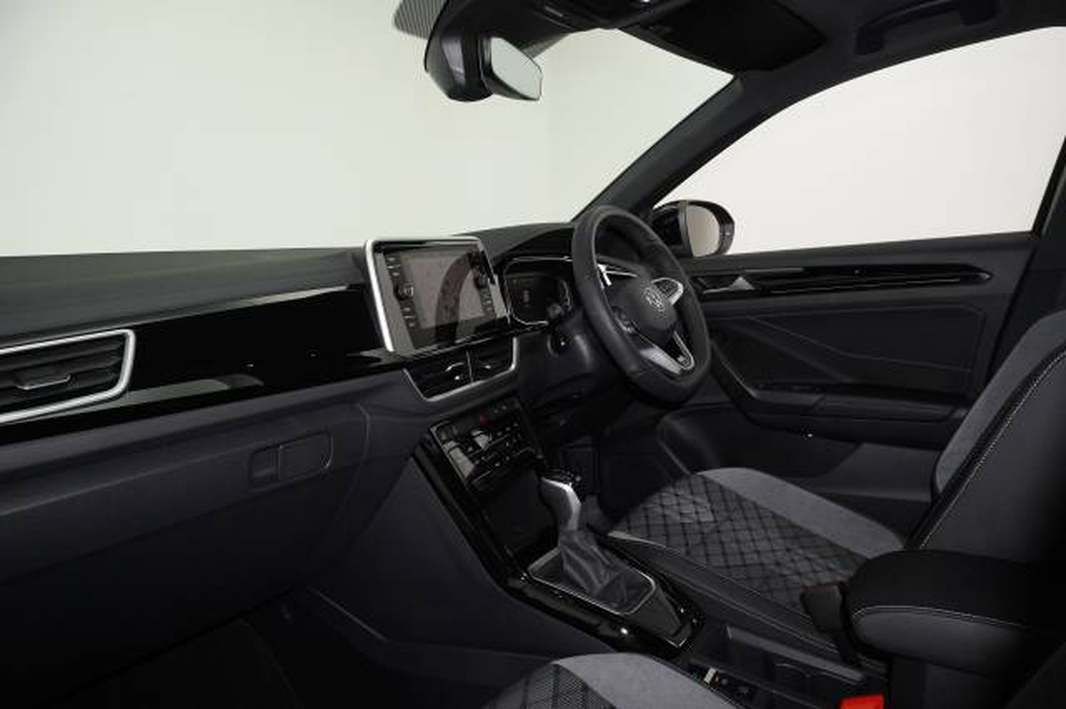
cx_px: 533
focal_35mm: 24
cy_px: 354
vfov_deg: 53.1
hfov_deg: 73.8
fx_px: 710
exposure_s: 1/160
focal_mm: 16
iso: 3200
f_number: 5.6
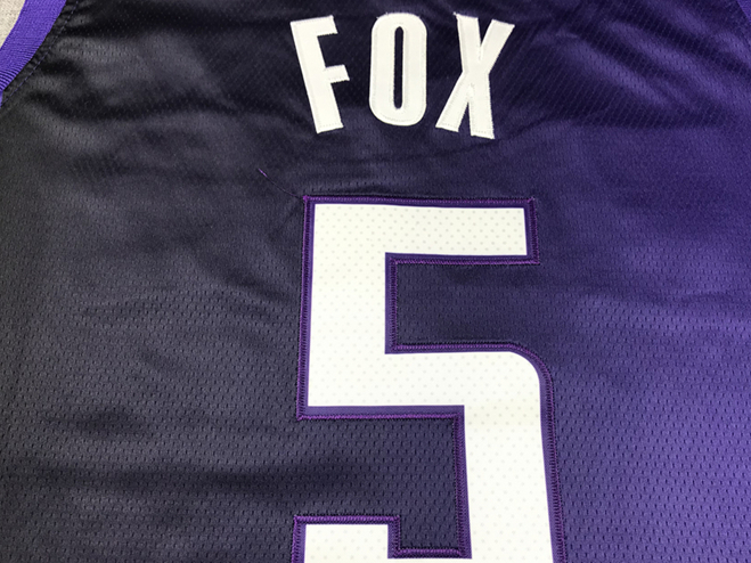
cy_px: 329
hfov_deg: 54.0
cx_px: 386
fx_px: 738
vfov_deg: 41.6
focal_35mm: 34
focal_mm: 3.99
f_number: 1.8
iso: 25
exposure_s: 1/50
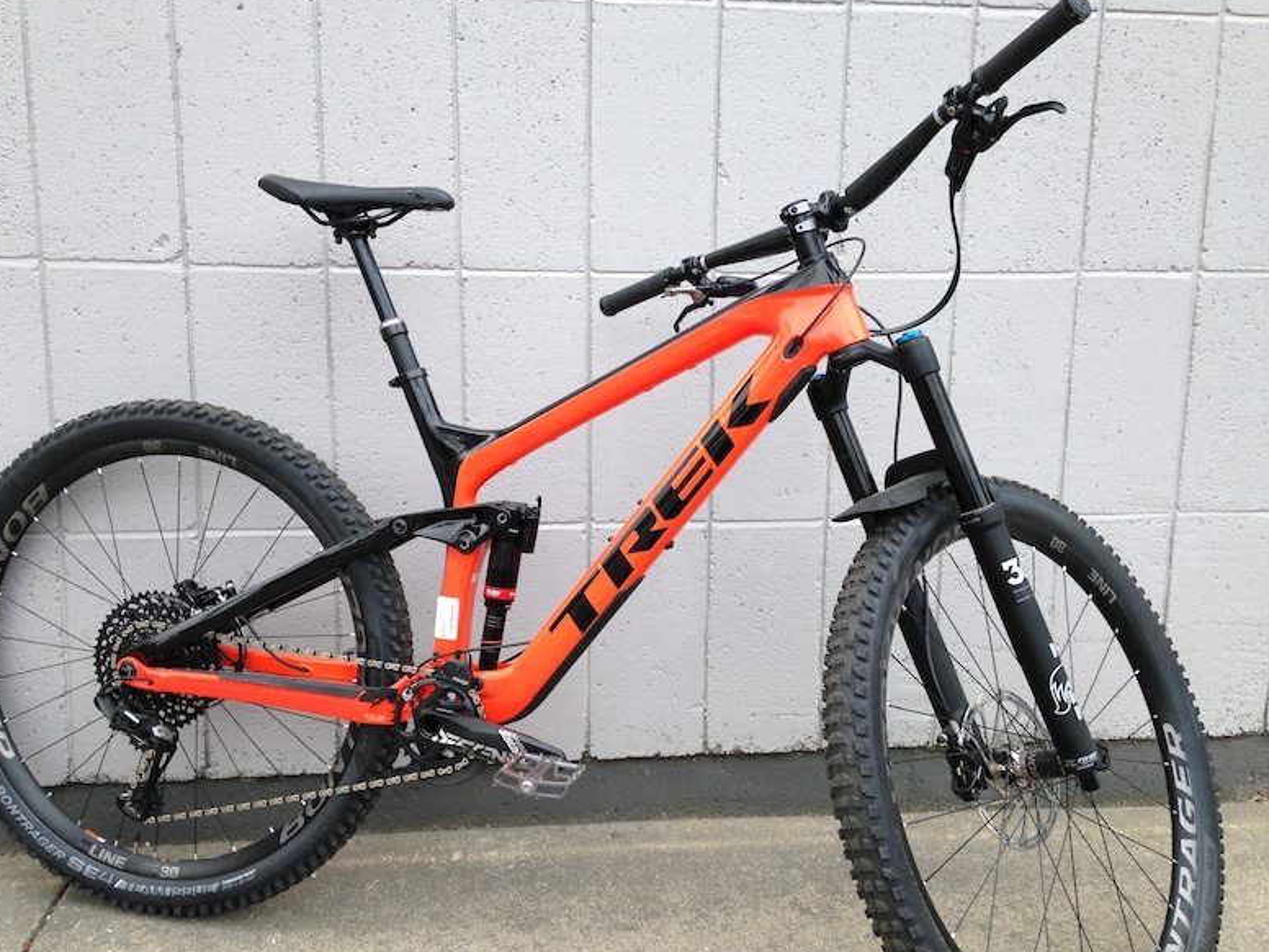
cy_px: 481
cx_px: 617
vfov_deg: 41.8
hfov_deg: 53.9
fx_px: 1246
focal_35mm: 34
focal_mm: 4.12
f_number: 2.4
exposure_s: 1/120
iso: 50
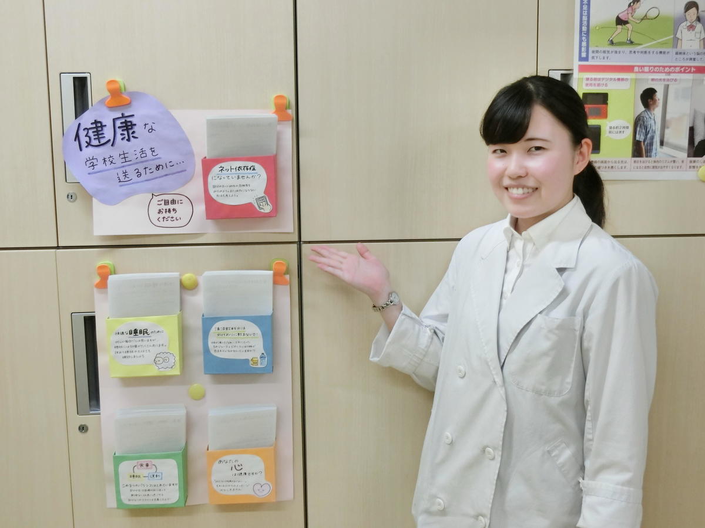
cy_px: 264
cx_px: 352
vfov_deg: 32.2
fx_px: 916
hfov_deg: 42.1
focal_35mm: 45
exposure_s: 1/60
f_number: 4.4
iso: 400
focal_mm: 8
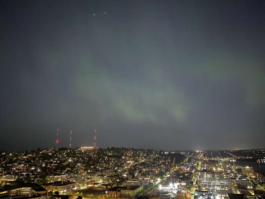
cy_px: 100
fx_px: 199
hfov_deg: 67.3
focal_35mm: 26
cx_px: 132
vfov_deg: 53.1
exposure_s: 1/4
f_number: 1.8
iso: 2500
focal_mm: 4.25
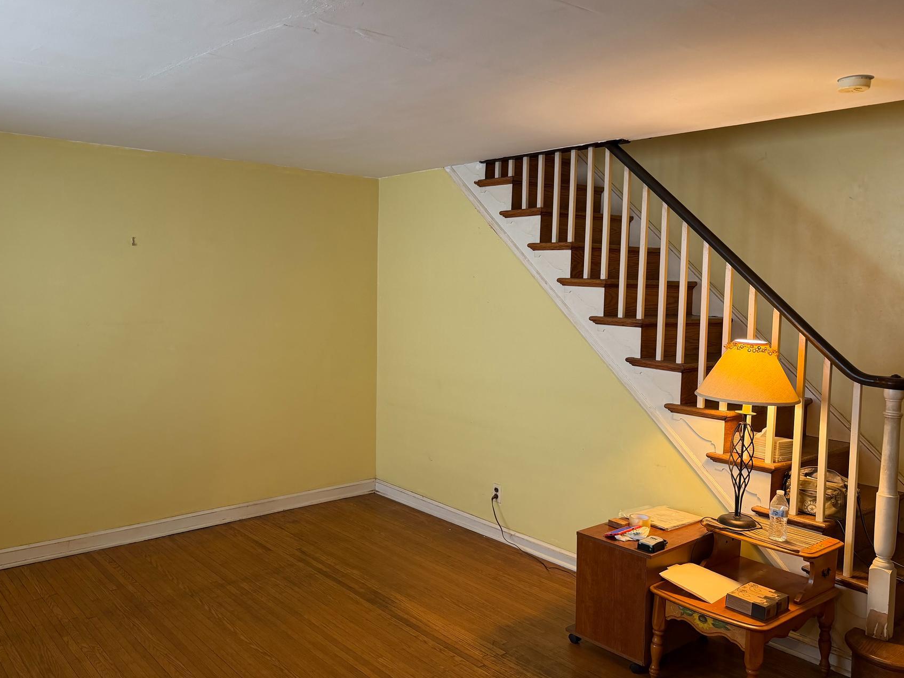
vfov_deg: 48.2
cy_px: 329
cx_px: 363
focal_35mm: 29
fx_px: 757
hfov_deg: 61.1
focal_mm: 6.76
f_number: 1.78
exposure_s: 1/60
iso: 200
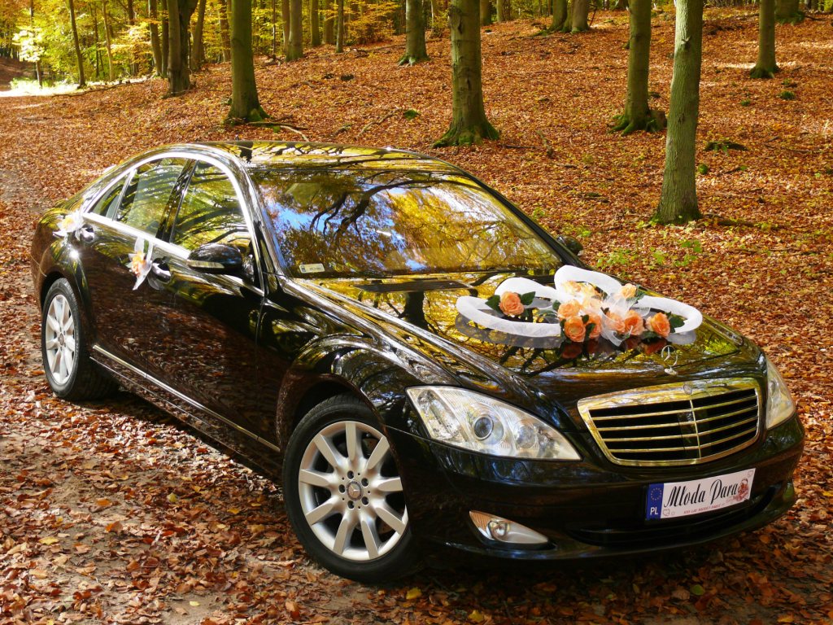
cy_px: 312
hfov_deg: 36.8
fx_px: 1251
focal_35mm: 52
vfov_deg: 28.0
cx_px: 416
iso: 100
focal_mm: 11.1
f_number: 3.2
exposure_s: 1/60
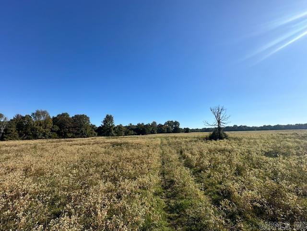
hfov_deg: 102.1
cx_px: 154
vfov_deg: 85.7
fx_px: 124
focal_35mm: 14
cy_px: 116
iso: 50
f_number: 2.2
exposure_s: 1/2132
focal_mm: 2.22
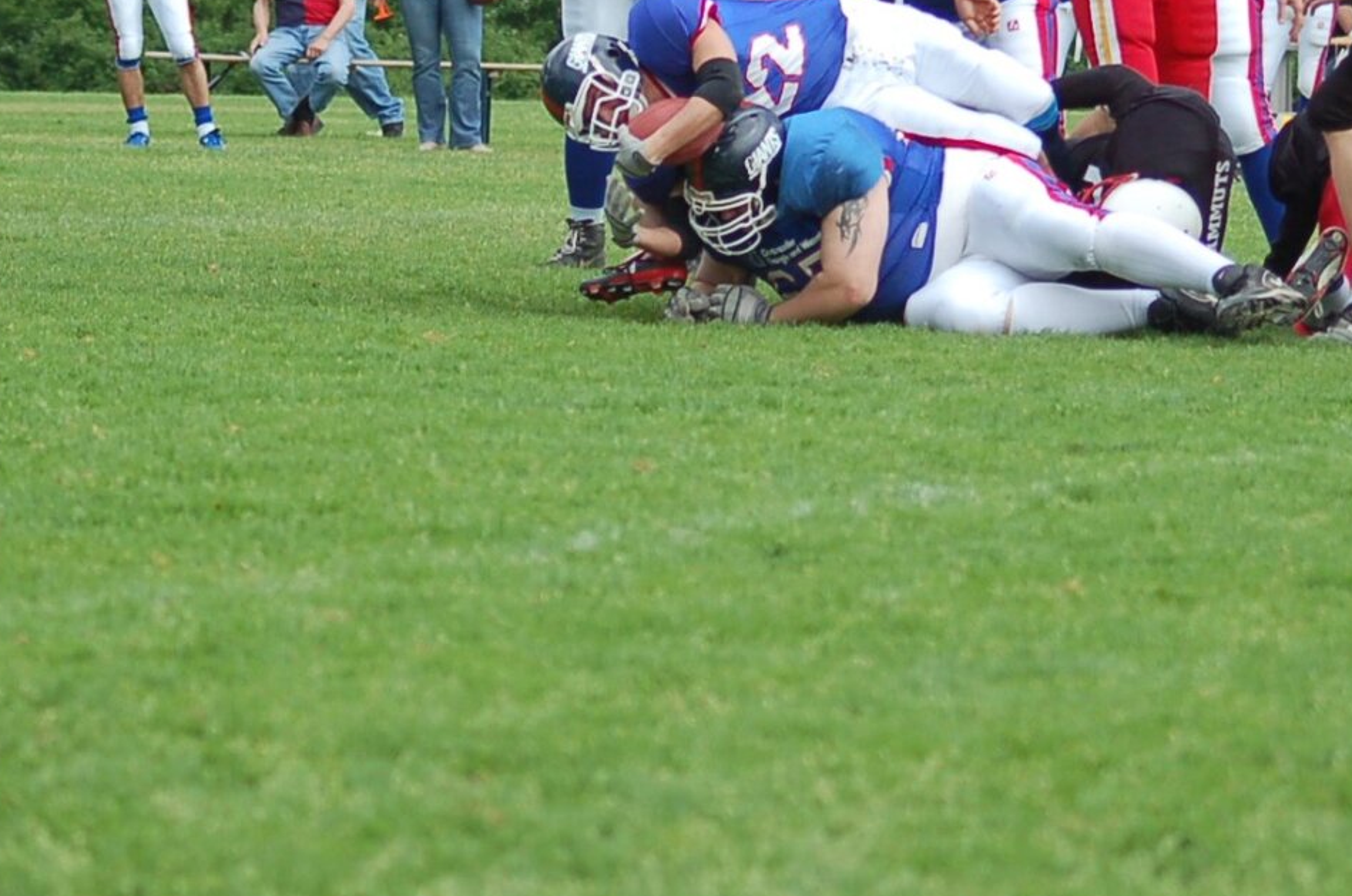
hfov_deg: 7.2
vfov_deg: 4.8
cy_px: 41
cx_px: 748
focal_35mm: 285
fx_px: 10683
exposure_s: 1/1000
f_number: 4
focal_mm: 82
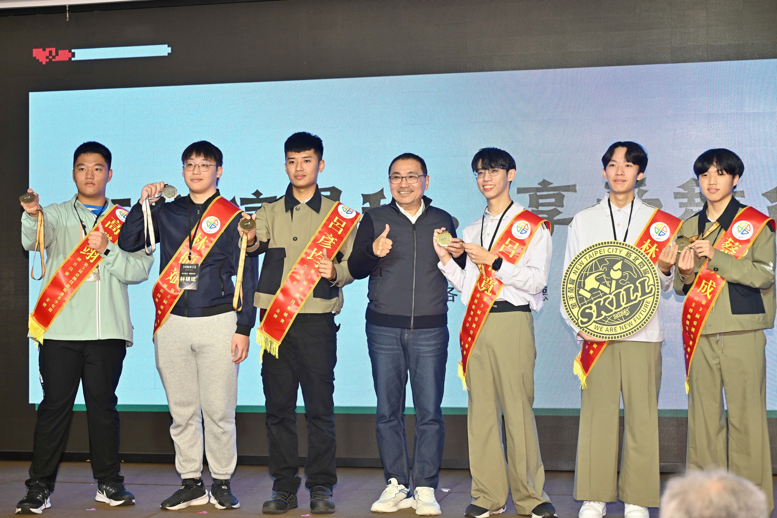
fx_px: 1230
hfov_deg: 35.1
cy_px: 259
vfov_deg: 23.8
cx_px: 388
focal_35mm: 57
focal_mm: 57
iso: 640
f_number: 4
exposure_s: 1/125
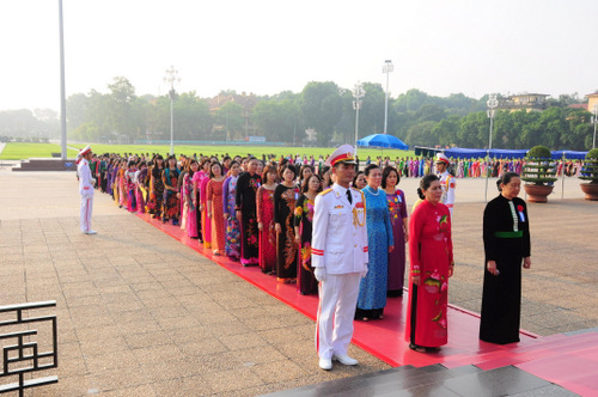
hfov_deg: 57.3
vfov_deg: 39.9
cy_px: 198
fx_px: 547
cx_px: 299
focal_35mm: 33
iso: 320
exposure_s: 1/250
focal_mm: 22
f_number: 8
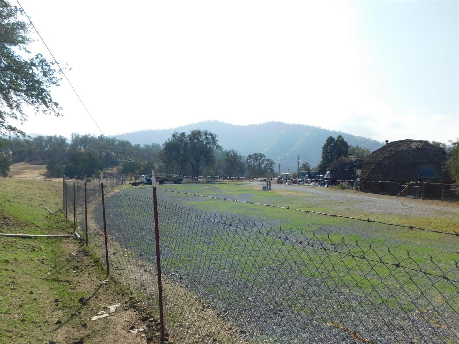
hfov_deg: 73.9
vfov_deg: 58.9
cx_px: 230
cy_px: 172
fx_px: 305
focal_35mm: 23
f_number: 6
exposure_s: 1/500
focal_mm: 4
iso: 125
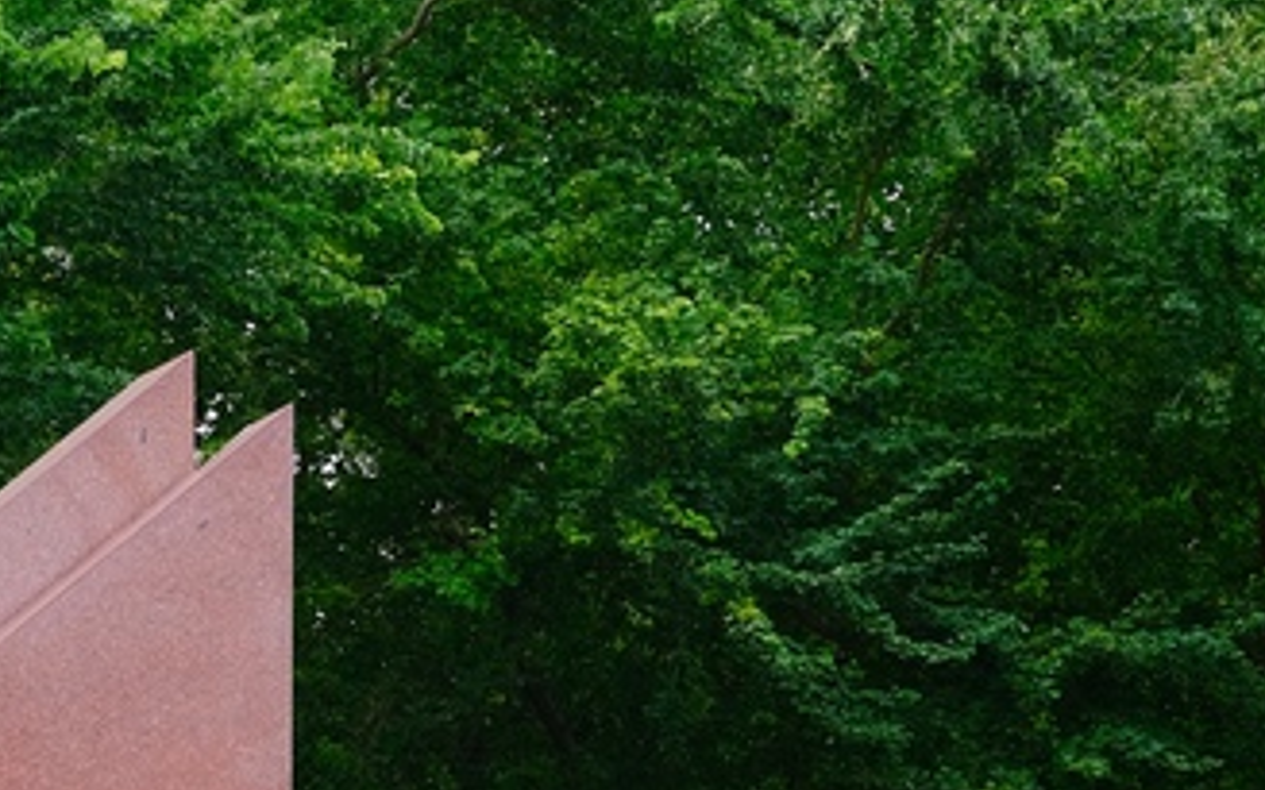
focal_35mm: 168
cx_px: 116
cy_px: 1391
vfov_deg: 7.6
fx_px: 5792
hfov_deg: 12.4
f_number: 3.2
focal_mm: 30.2
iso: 250
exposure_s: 1/160
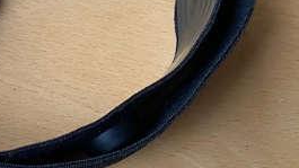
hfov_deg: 18.2
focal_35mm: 107
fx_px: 848
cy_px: -5
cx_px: -121
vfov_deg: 11.2
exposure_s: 1/60
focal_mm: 4.2
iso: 125
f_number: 1.8
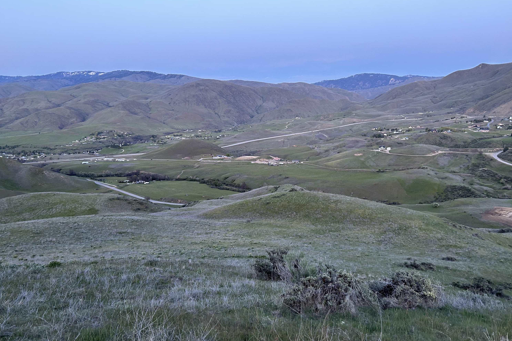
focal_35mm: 28
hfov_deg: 65.5
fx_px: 398
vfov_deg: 46.3
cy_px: 189
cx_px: 251
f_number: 1.5
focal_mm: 5.7
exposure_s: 1/60
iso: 160
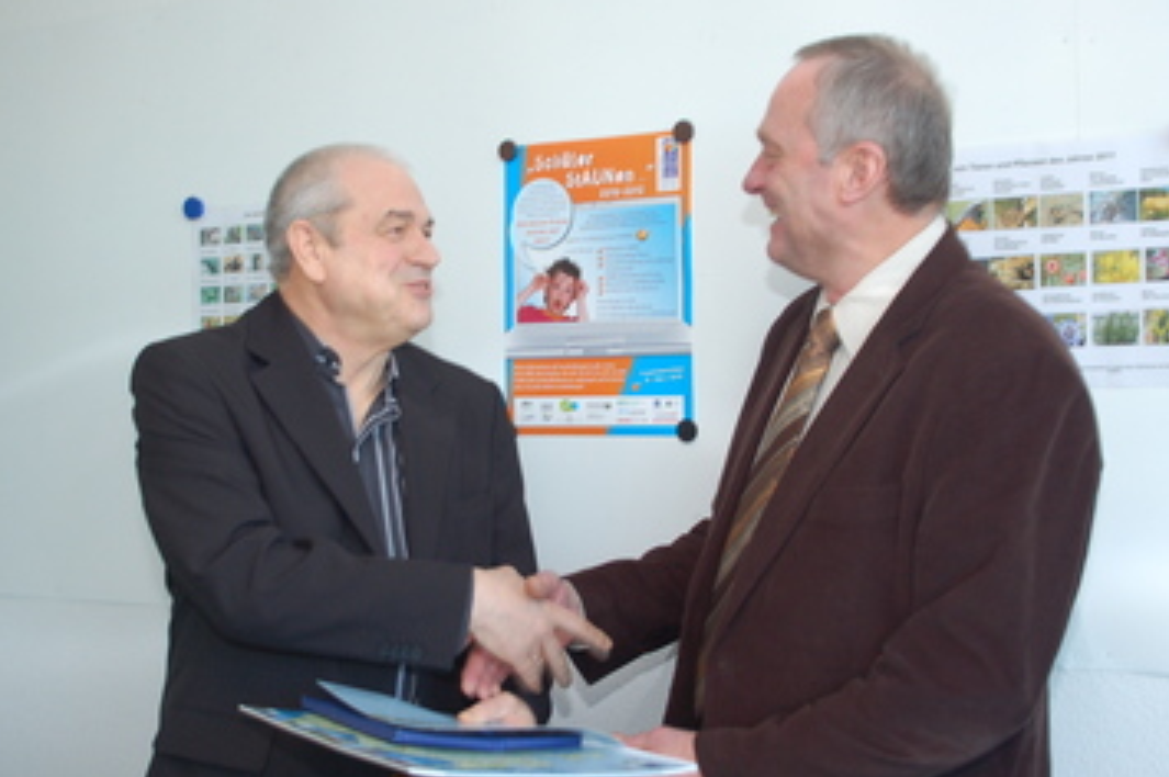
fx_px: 4088
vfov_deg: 10.9
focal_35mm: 126
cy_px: 369
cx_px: 578
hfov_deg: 16.3
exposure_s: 1/60
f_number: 5.3
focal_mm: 68
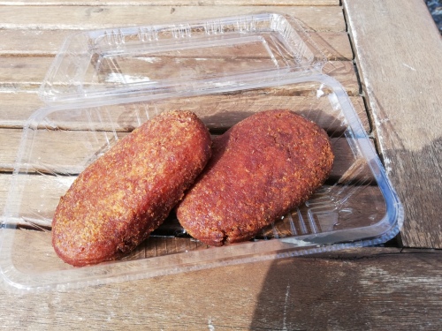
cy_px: 166
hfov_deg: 67.3
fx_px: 332
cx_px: 221
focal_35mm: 26
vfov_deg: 53.1
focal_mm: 3.81
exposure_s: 1/243
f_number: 2.2
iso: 50
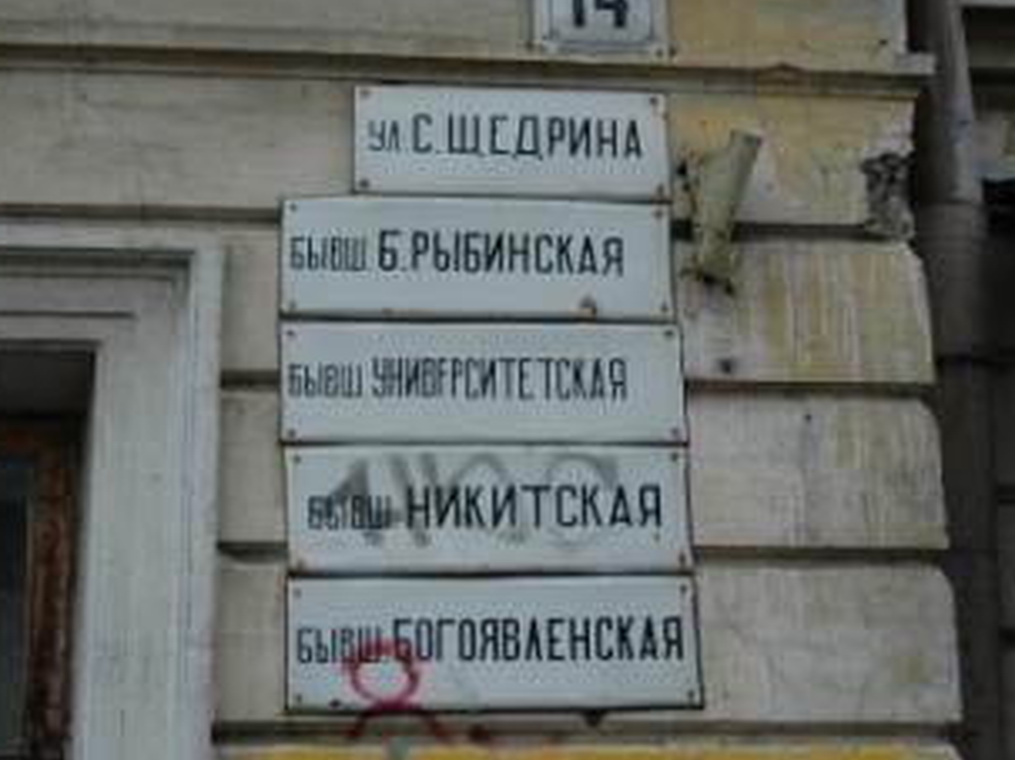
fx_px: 2374
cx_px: 543
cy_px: 325
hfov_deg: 24.1
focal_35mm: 81
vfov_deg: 18.2
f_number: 6.3
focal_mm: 38
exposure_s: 1/160
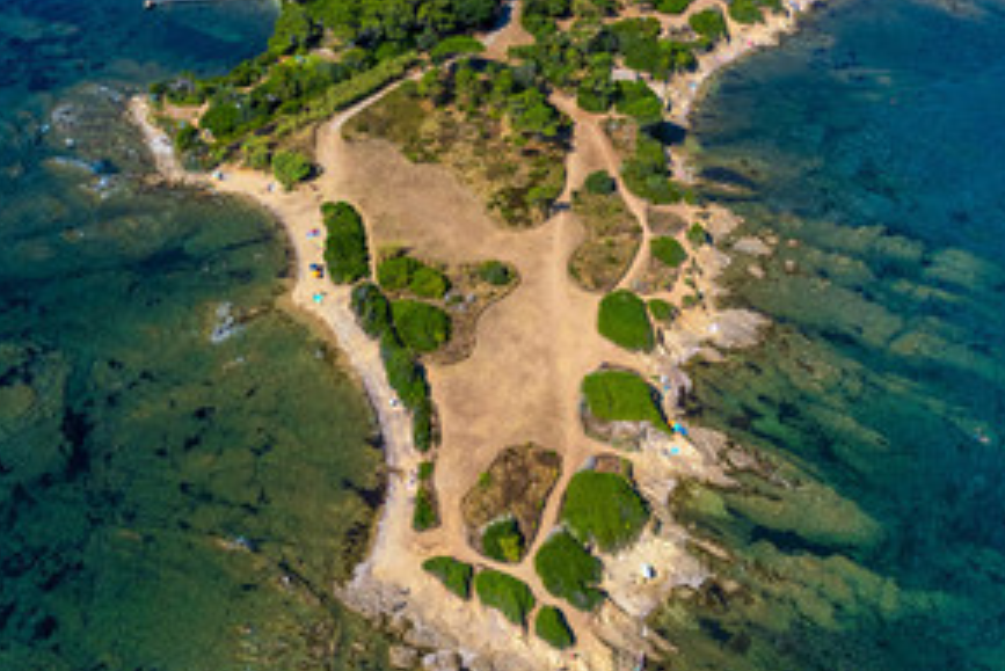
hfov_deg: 58.7
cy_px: 375
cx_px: 508
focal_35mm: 32
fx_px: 894
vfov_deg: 41.1
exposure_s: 1/3200
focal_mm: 8.4
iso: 100
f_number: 2.8
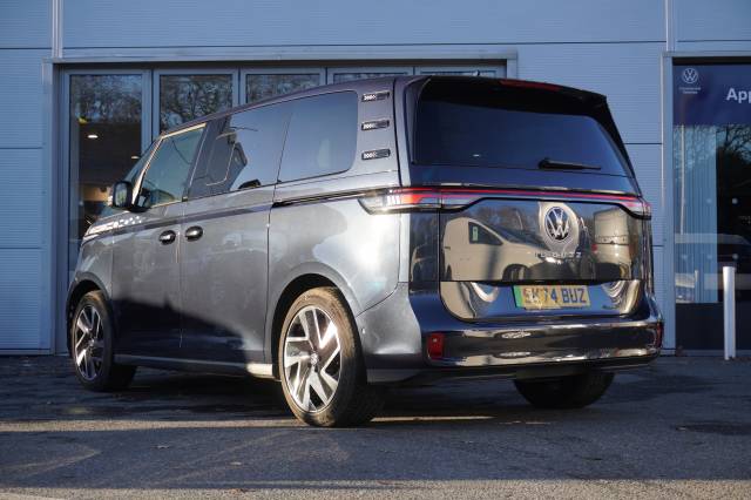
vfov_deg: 24.4
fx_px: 1157
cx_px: 376
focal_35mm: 56
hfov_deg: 36.0
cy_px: 250
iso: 250
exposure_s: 1/200
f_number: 5.6
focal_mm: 37
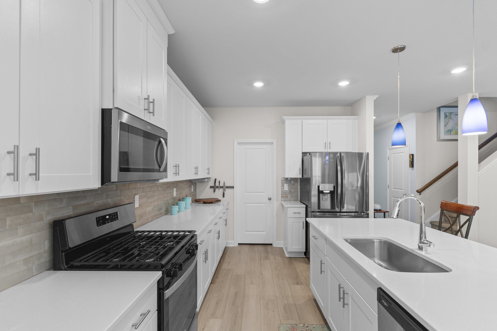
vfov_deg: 73.7
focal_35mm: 16
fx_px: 221
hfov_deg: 96.7
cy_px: 168
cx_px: 248
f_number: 4.5
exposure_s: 1.3
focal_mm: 10
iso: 100
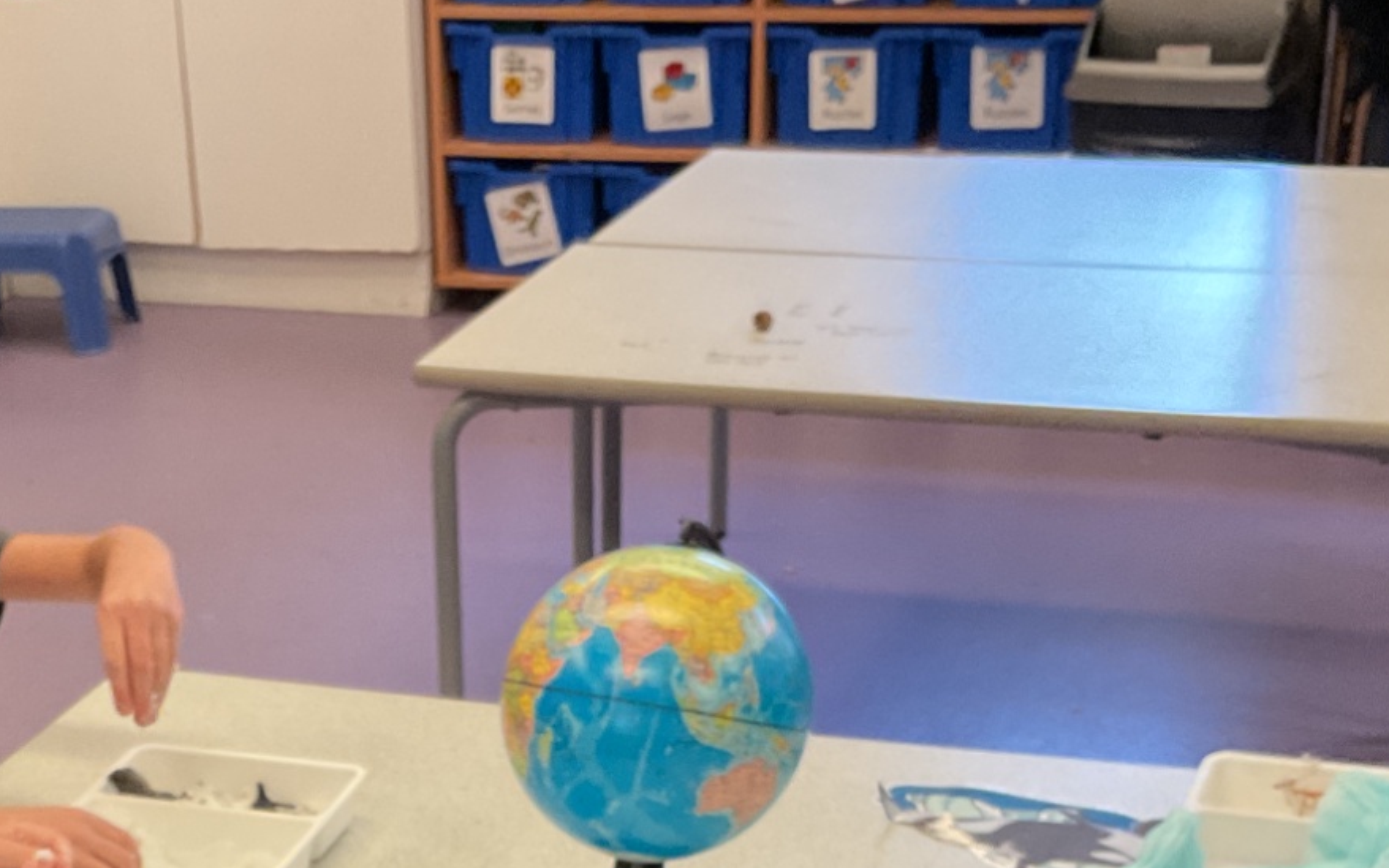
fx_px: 2650
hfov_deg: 29.0
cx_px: 386
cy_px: 1151
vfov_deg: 17.4
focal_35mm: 70
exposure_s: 1/60
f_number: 1.8
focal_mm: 3
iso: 100
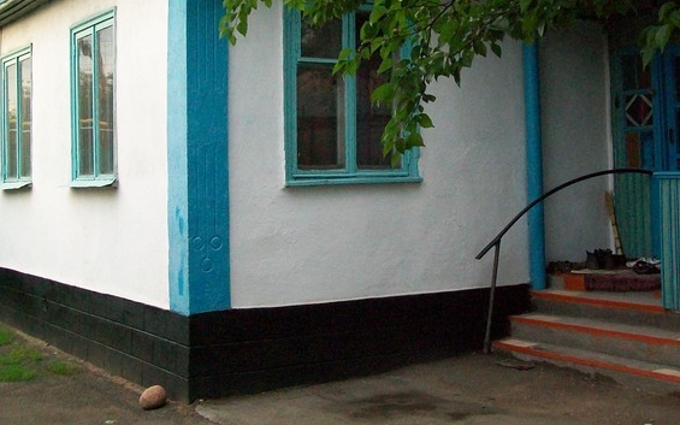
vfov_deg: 23.7
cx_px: 374
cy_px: 94
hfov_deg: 37.5
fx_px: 1001
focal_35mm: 54
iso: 315
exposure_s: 1/125
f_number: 2.7
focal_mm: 6
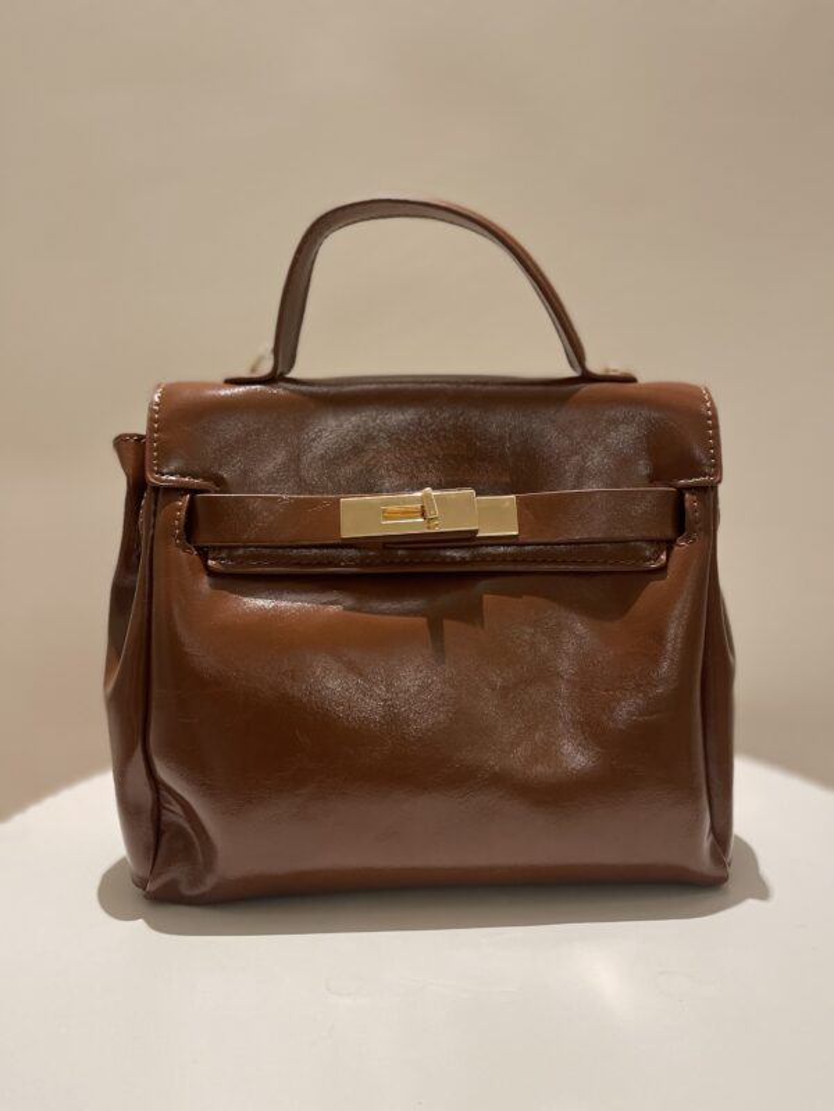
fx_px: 835
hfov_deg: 53.1
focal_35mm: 26
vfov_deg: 67.3
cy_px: 556
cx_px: 417
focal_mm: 5.1
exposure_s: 1/50
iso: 250
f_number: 1.6
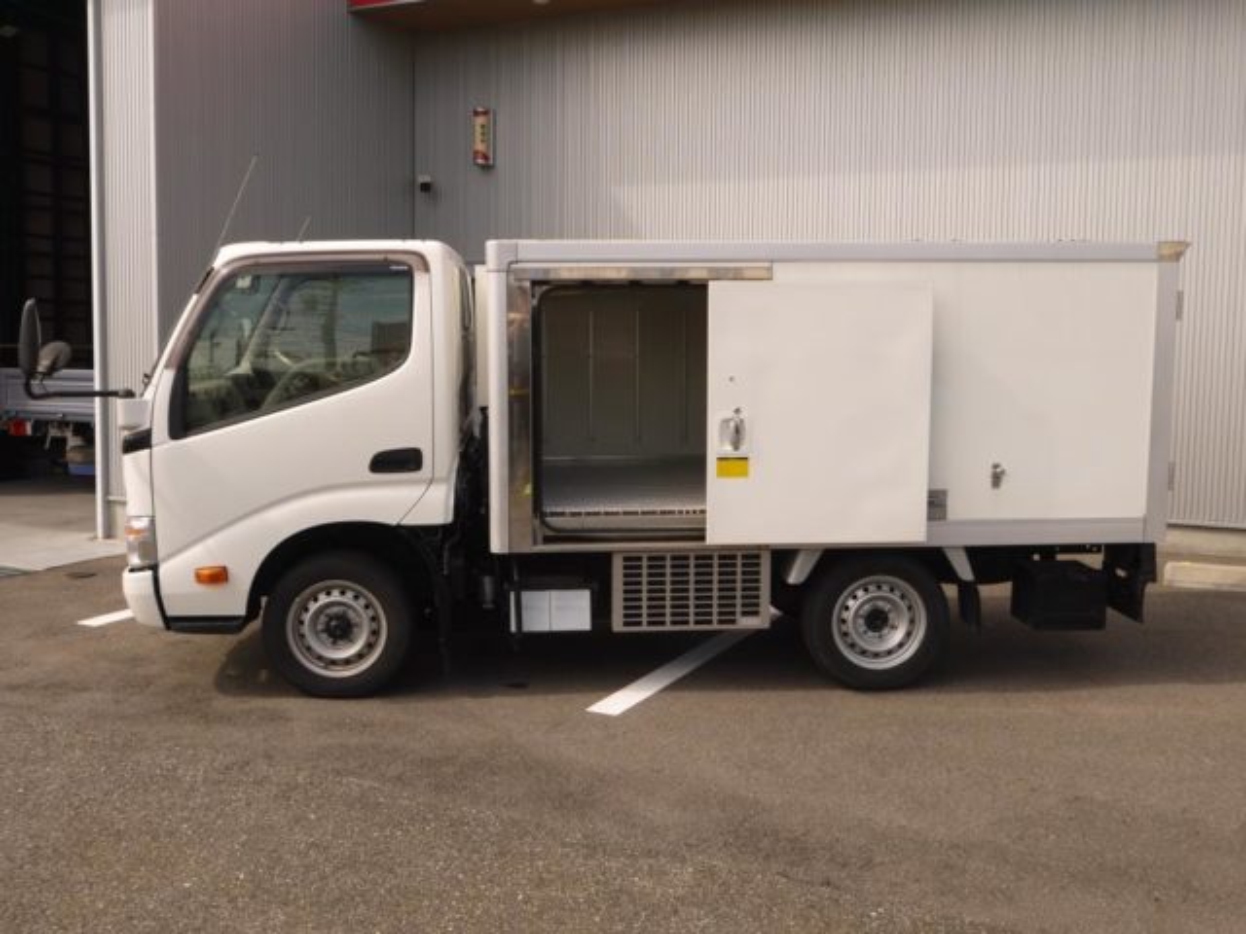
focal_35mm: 34
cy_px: 467
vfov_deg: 41.8
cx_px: 623
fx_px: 1224
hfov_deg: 54.0
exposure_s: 1/320
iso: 160
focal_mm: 17
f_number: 7.1
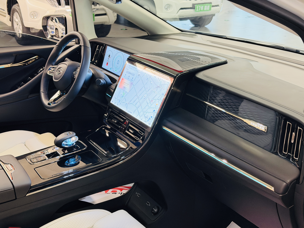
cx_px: 152
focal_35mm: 48
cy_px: 114
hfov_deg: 39.7
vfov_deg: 30.3
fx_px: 422
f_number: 1.78
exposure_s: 1/33
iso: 400
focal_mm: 6.76
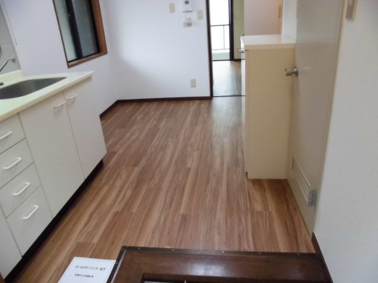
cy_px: 142
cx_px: 189
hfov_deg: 67.3
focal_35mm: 26
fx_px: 284
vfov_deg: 53.1
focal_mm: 4.6
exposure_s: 1/60
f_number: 3.5
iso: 800
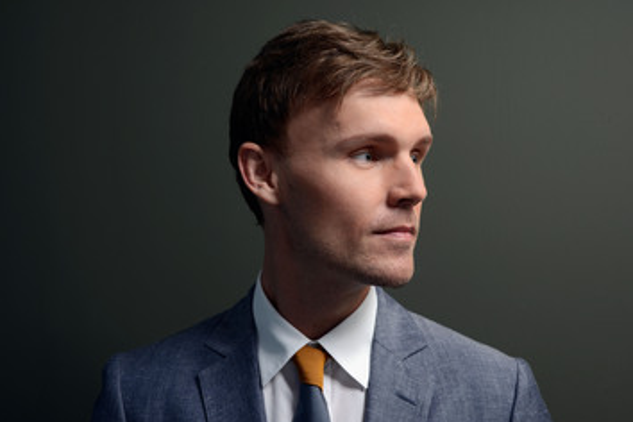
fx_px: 914
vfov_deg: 26.0
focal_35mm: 52
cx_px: 308
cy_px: 208
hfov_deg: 38.2
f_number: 16
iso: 100
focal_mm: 46
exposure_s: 1/125
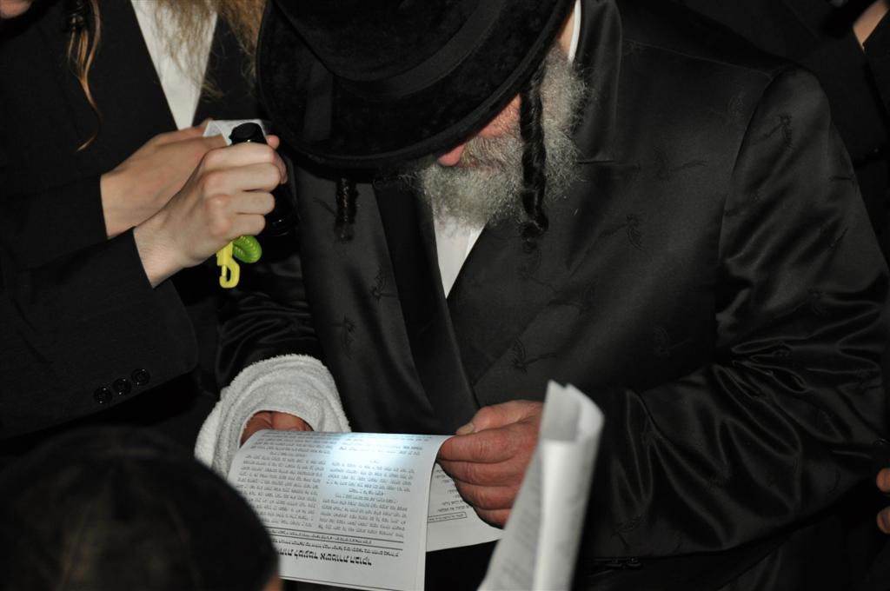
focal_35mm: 195
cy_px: 296
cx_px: 445
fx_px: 4815
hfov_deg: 10.6
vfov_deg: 7.0
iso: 800
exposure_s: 1/60
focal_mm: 130
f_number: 5.6
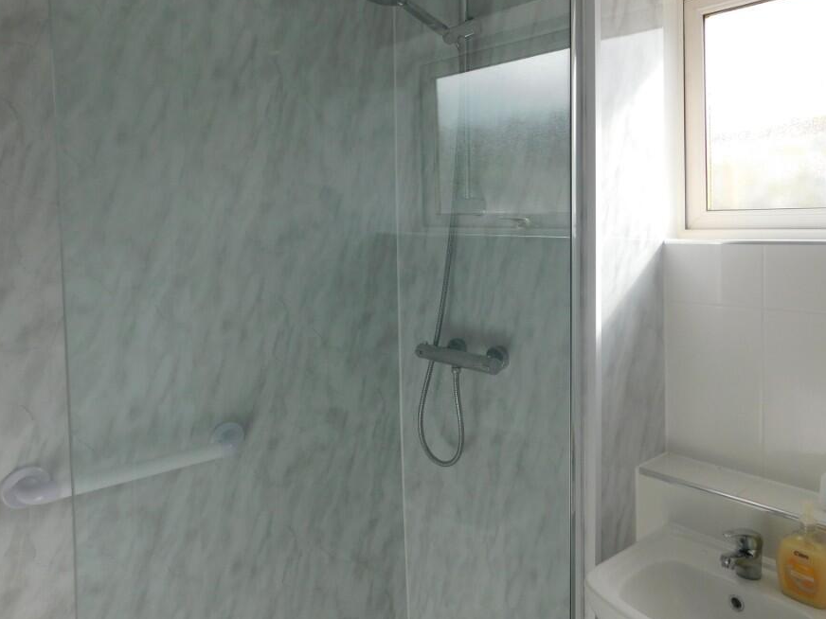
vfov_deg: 51.2
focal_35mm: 27
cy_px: 261
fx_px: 644
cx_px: 480
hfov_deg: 64.9
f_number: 3
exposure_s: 1/250
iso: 125
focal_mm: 4
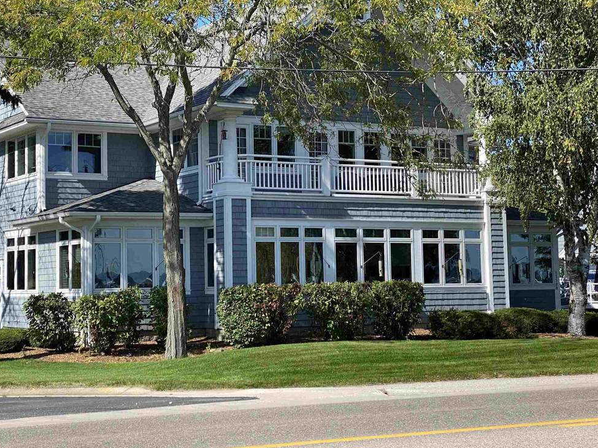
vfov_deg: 21.6
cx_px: 216
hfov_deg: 28.4
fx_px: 1175
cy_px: 185
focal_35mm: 68
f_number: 2
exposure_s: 1/1043
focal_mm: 6
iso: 20
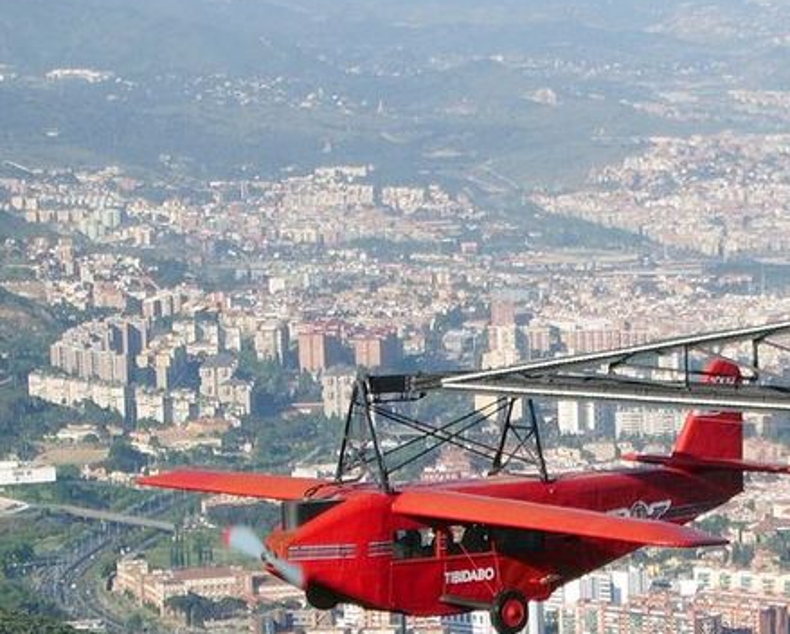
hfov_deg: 8.2
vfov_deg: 6.6
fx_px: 5476
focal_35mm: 234
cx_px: 771
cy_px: 582
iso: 50
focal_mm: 17.4
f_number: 4.8
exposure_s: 1/250
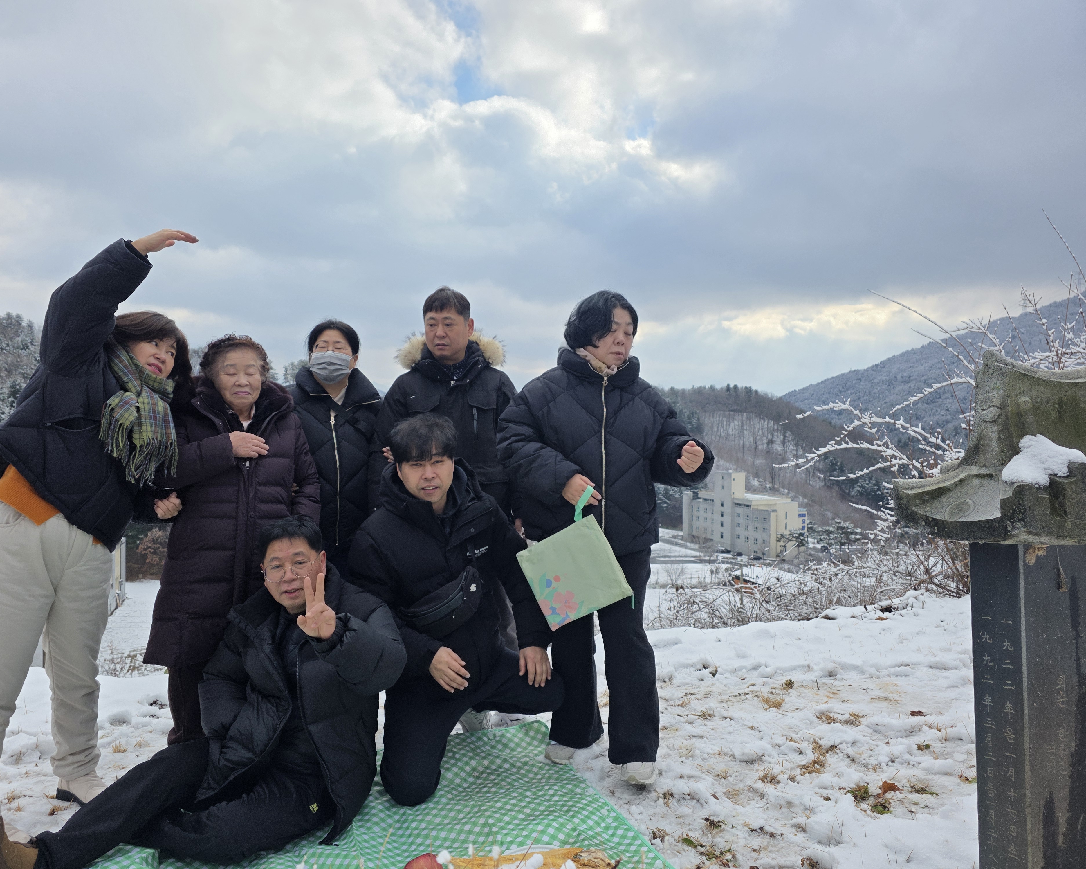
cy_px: 435
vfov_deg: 58.8
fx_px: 771
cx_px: 506
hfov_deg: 70.2
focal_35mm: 24
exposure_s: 1/7944
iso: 80
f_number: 1.7
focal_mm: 6.3
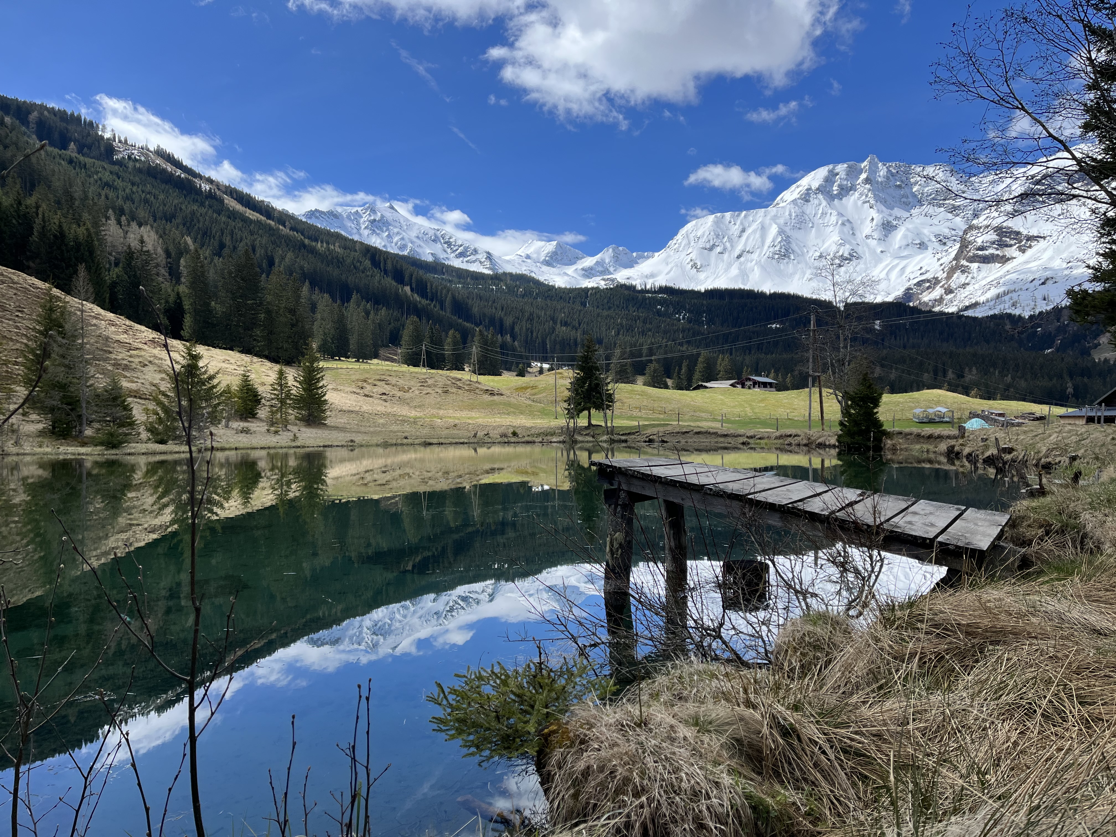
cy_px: 418
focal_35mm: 26
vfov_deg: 53.1
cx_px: 558
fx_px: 838
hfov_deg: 67.3
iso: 50
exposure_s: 1/3745
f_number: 1.6
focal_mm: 5.1
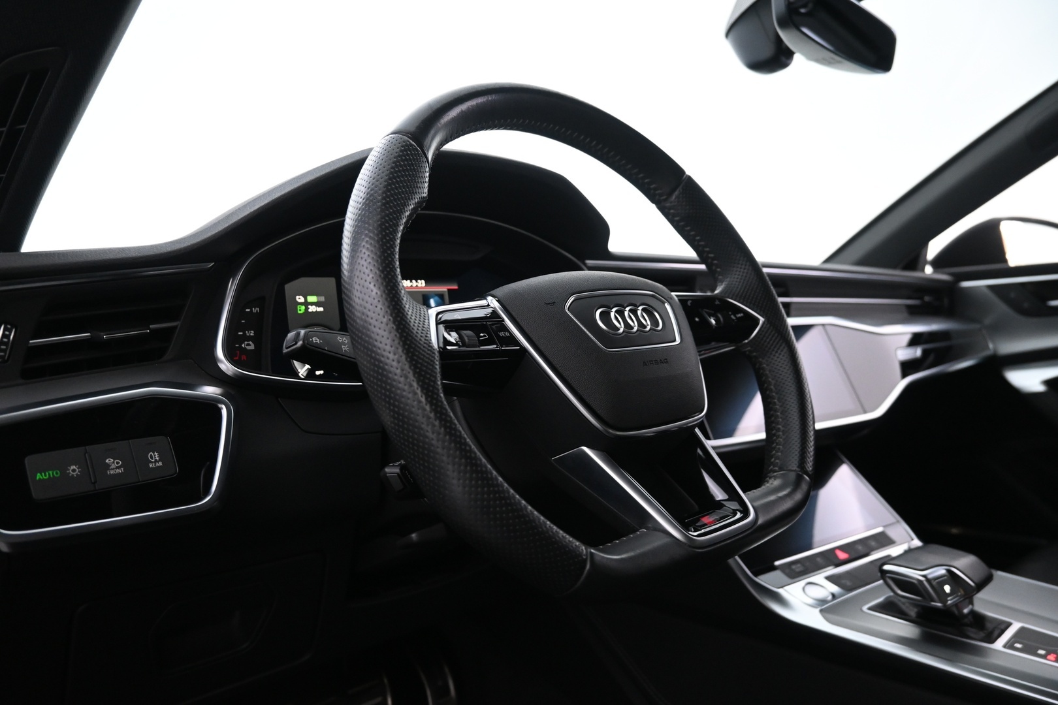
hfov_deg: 73.7
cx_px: 529
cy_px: 352
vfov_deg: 53.1
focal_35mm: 24
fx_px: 705
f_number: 3.5
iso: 1800
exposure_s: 1/25
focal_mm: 16
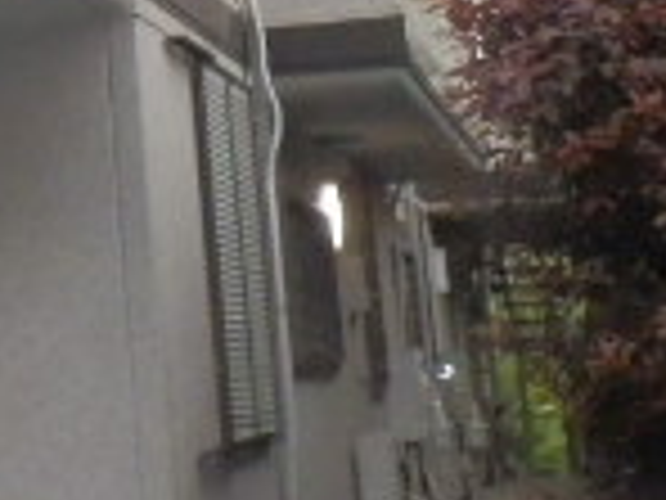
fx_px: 2001
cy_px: -104
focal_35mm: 104
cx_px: -302
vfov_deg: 13.8
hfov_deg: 17.2
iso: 1600
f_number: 7.9
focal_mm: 4.2
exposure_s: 1/40
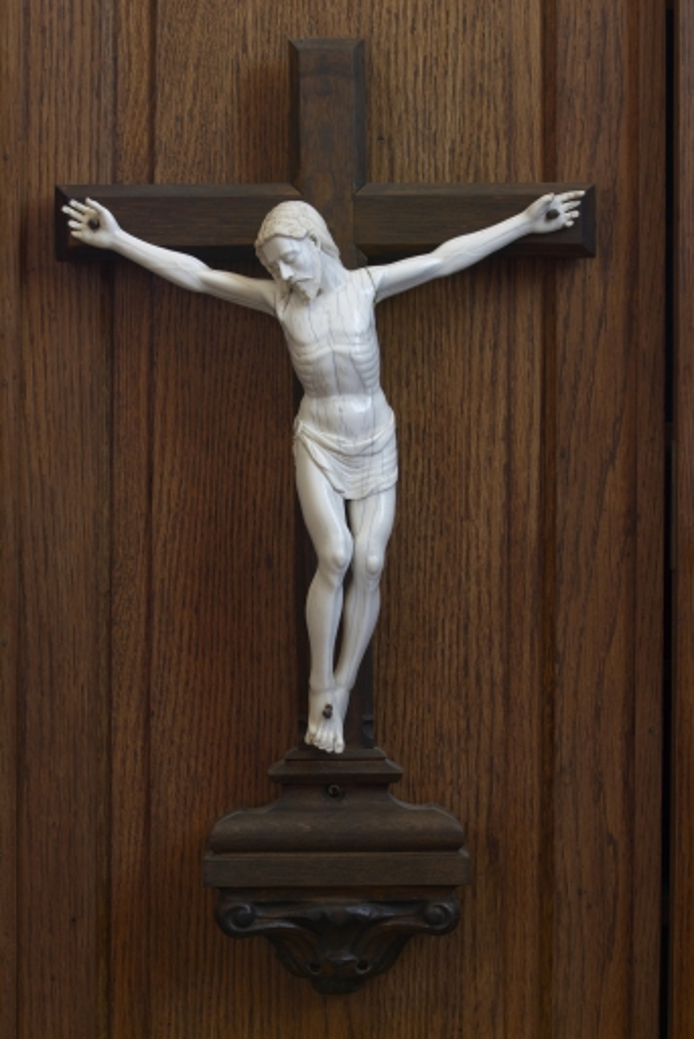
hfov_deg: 12.2
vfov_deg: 18.2
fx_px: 3248
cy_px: 520
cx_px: 347
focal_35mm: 112
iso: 100
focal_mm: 75
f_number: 11
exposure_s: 1/2.5
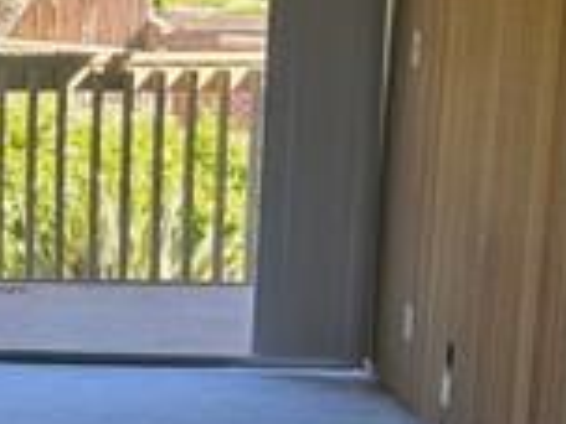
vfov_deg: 15.2
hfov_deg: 18.1
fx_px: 1586
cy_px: 205
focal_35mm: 97
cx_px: -276
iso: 40
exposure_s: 1/180
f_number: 1.7
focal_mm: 6.3
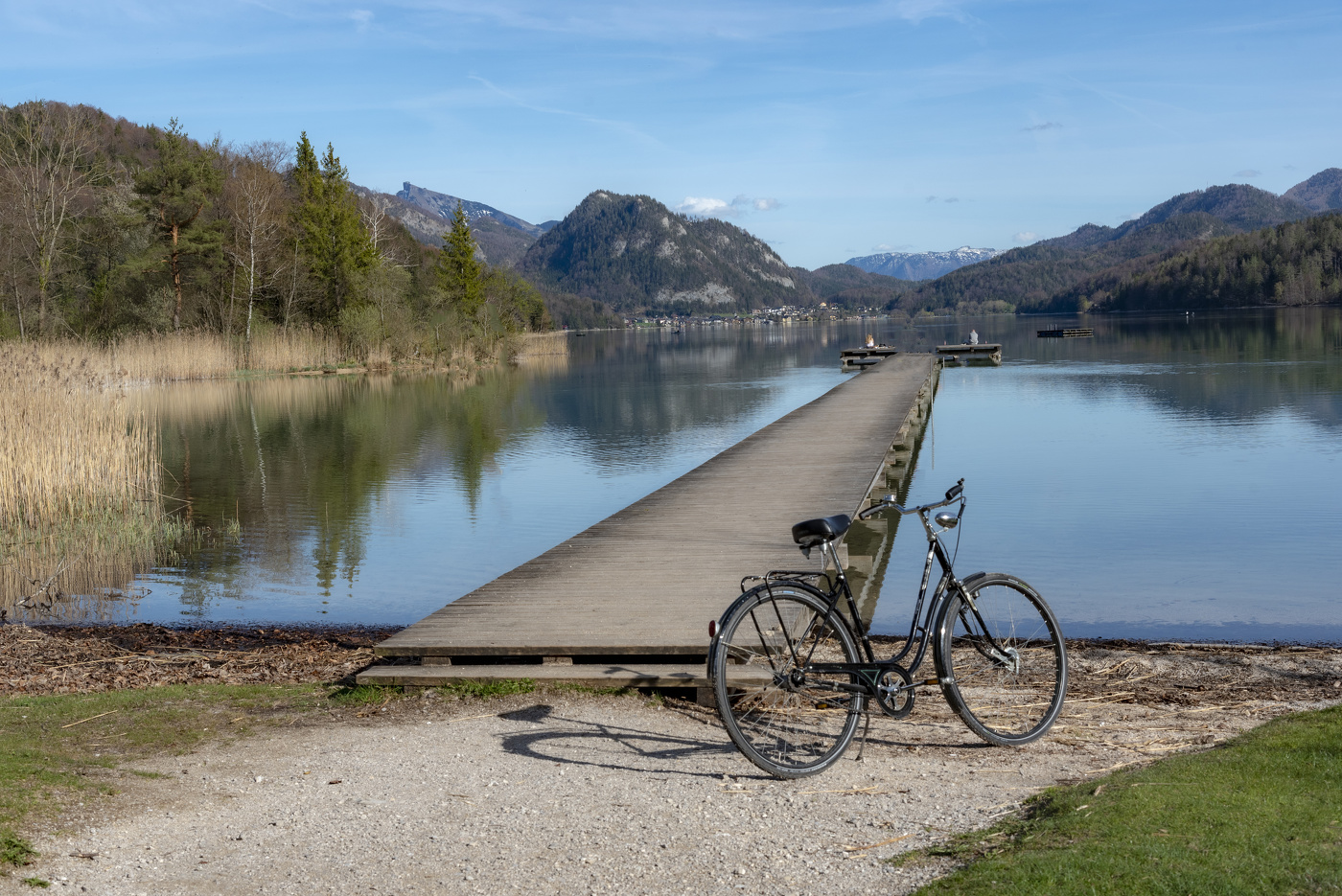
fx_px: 1865
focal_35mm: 50
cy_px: 448
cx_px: 671
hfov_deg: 39.6
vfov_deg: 27.0
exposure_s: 1/800
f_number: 9
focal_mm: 50
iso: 250
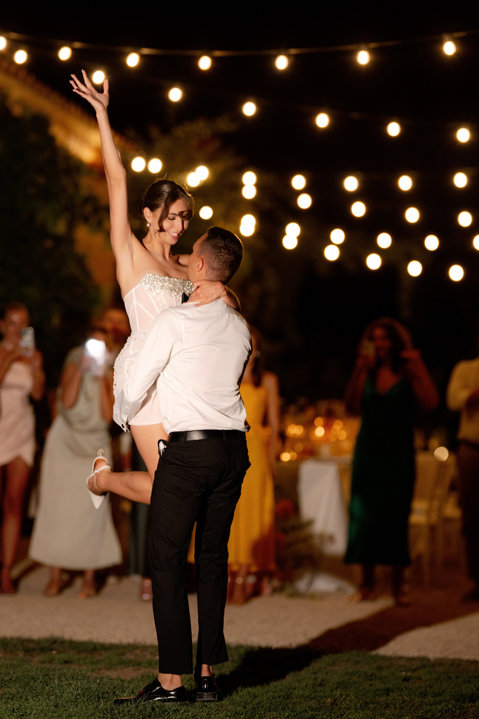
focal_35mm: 135
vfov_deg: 15.2
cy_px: 360
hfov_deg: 10.1
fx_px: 2698
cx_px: 240
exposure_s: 1/1000
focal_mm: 135
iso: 2000
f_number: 1.8
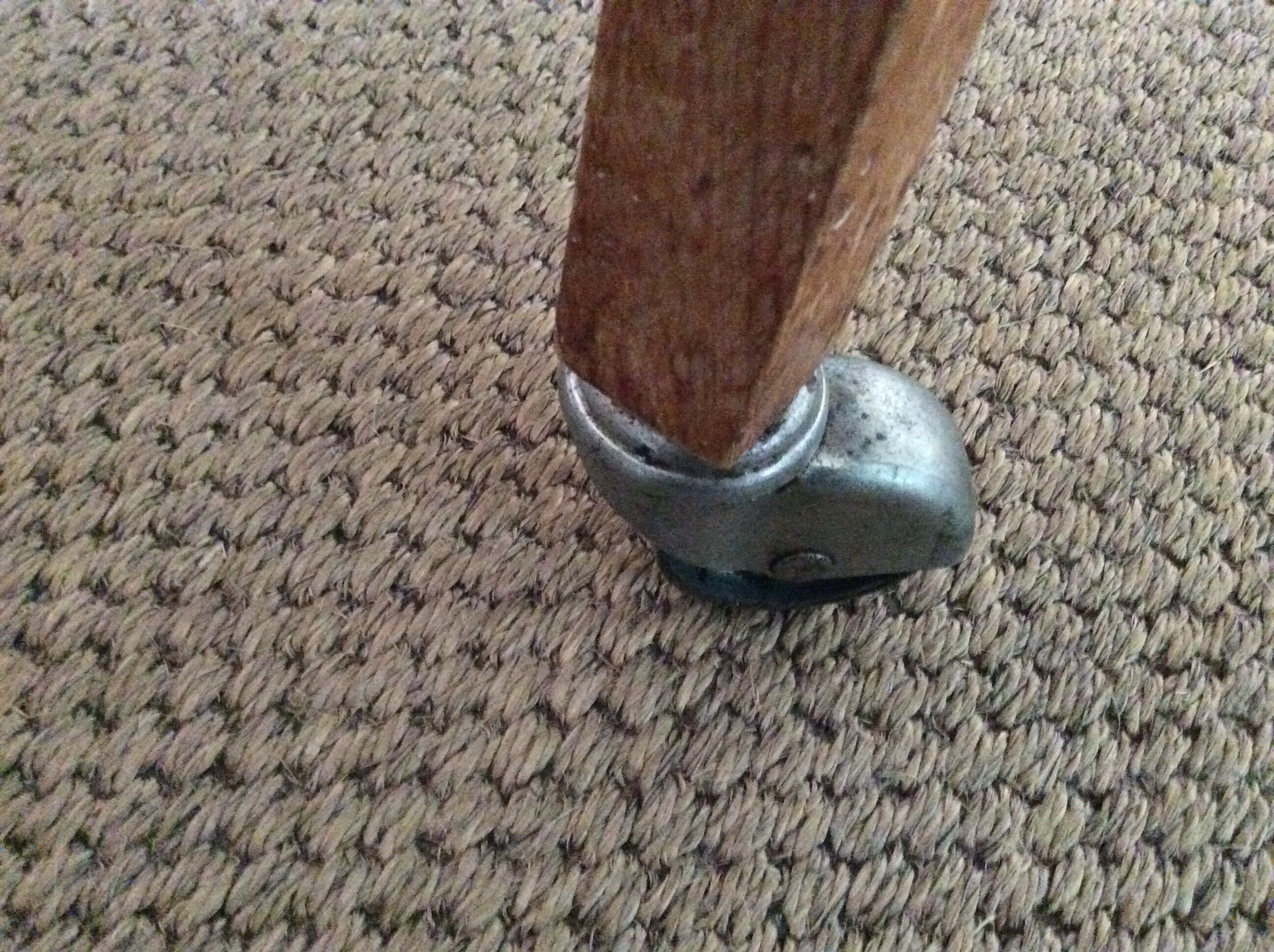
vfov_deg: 44.1
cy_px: 476
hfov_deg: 56.9
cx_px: 637
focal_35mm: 32
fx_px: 1176
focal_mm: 3.3
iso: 800
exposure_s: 1/17
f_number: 2.4
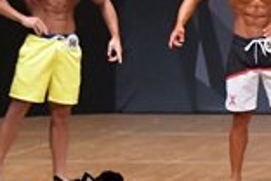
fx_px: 3816
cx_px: 531
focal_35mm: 507
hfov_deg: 4.0
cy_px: 33
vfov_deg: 2.7
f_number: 5.6
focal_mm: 68
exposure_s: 1/400
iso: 6400
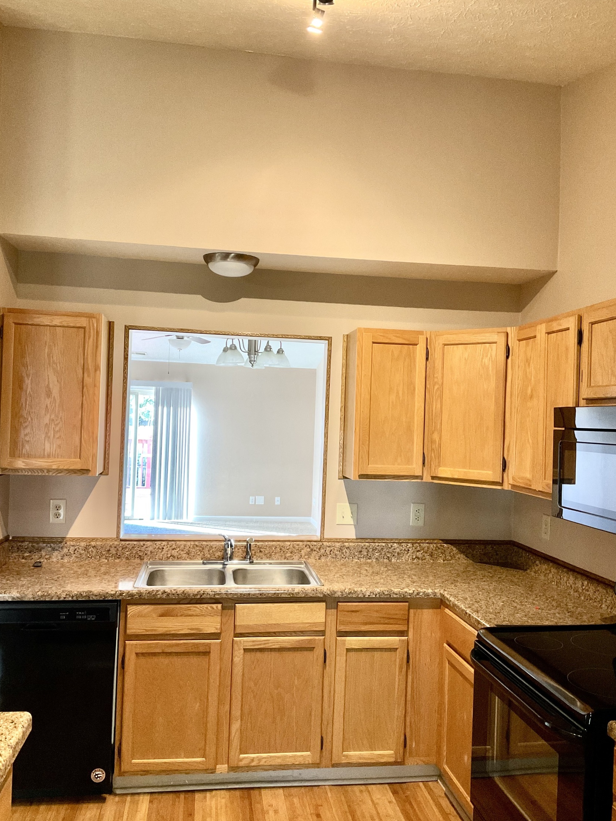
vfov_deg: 60.0
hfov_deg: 46.8
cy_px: 414
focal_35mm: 30
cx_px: 311
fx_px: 712
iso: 200
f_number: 1.8
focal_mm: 3
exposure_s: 1/60
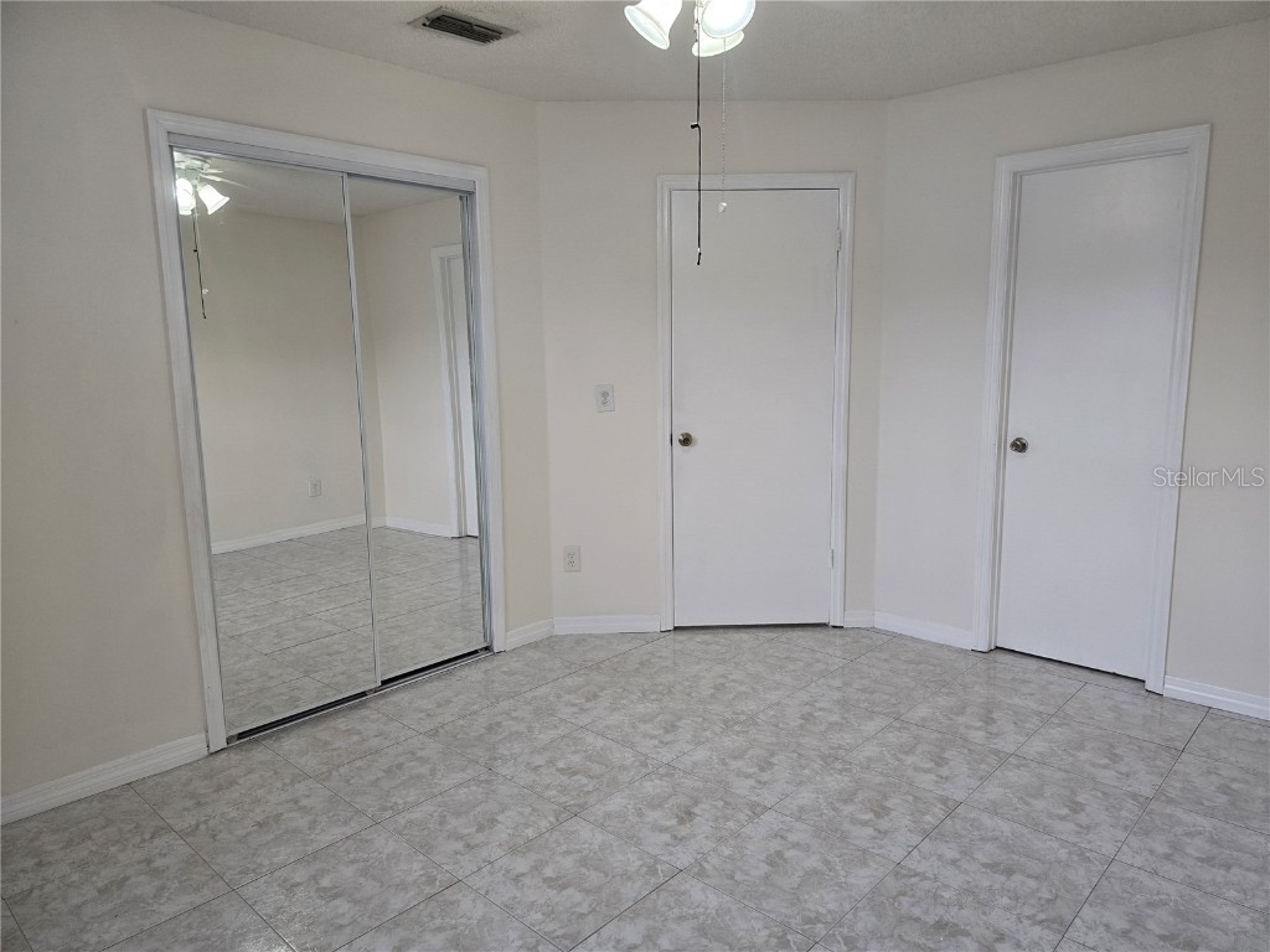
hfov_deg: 73.9
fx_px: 844
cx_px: 635
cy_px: 476
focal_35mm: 23
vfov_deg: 58.9
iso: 160
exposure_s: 1/120
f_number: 1.7
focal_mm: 6.3
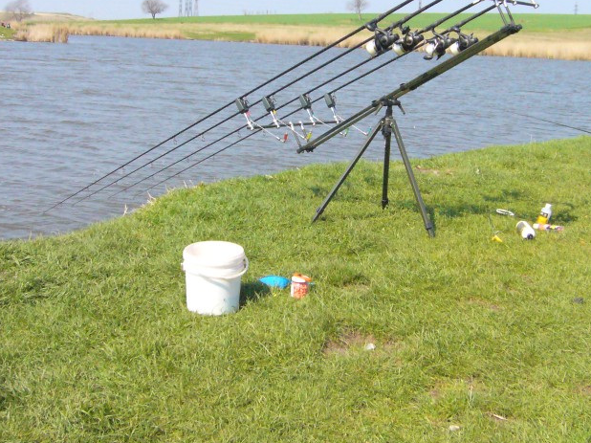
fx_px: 870
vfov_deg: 28.2
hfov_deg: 37.4
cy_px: 125
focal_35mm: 51
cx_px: 345
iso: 400
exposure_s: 1/1600
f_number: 5.6
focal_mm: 5.8
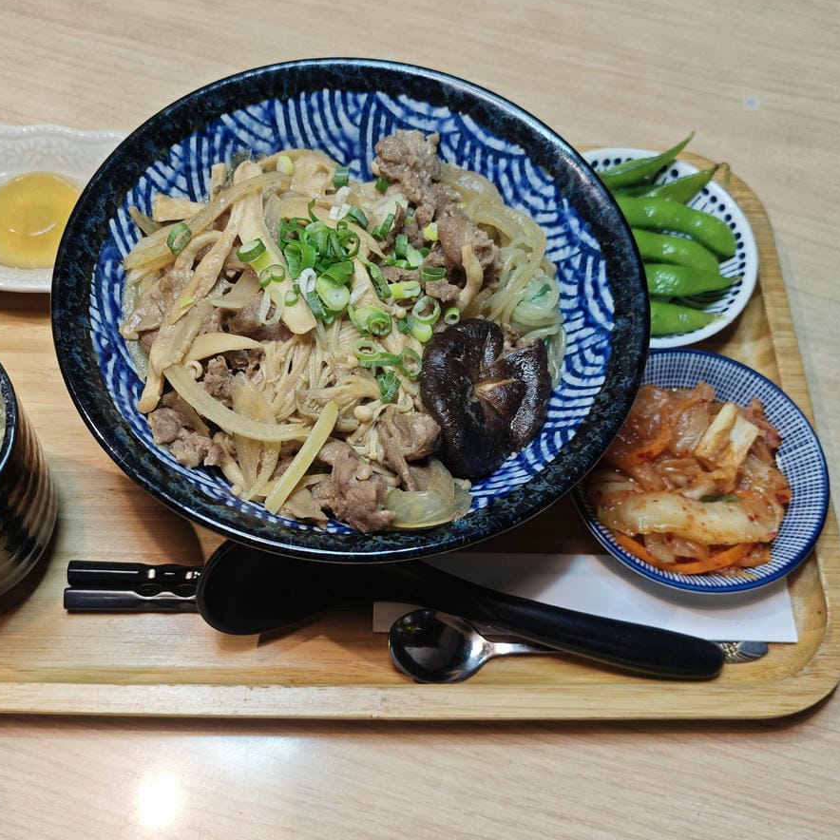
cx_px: 334
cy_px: 416
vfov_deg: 46.0
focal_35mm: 36
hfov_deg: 45.8
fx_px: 988
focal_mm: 8.72
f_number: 2
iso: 250
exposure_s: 1/60
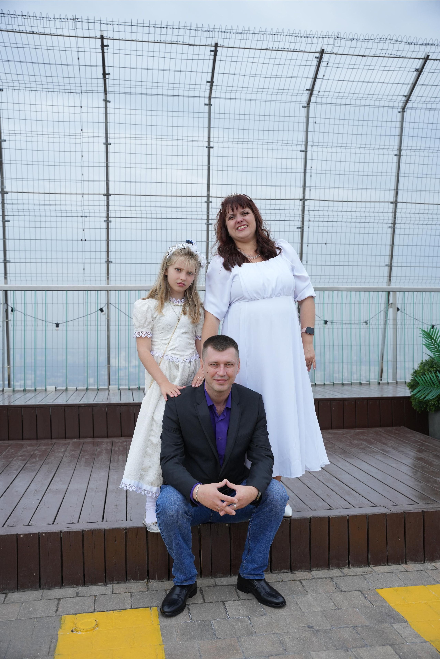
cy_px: 330
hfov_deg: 38.5
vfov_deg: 55.2
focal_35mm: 34
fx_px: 631
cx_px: 220
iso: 320
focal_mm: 34.4
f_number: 4
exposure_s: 1/1600
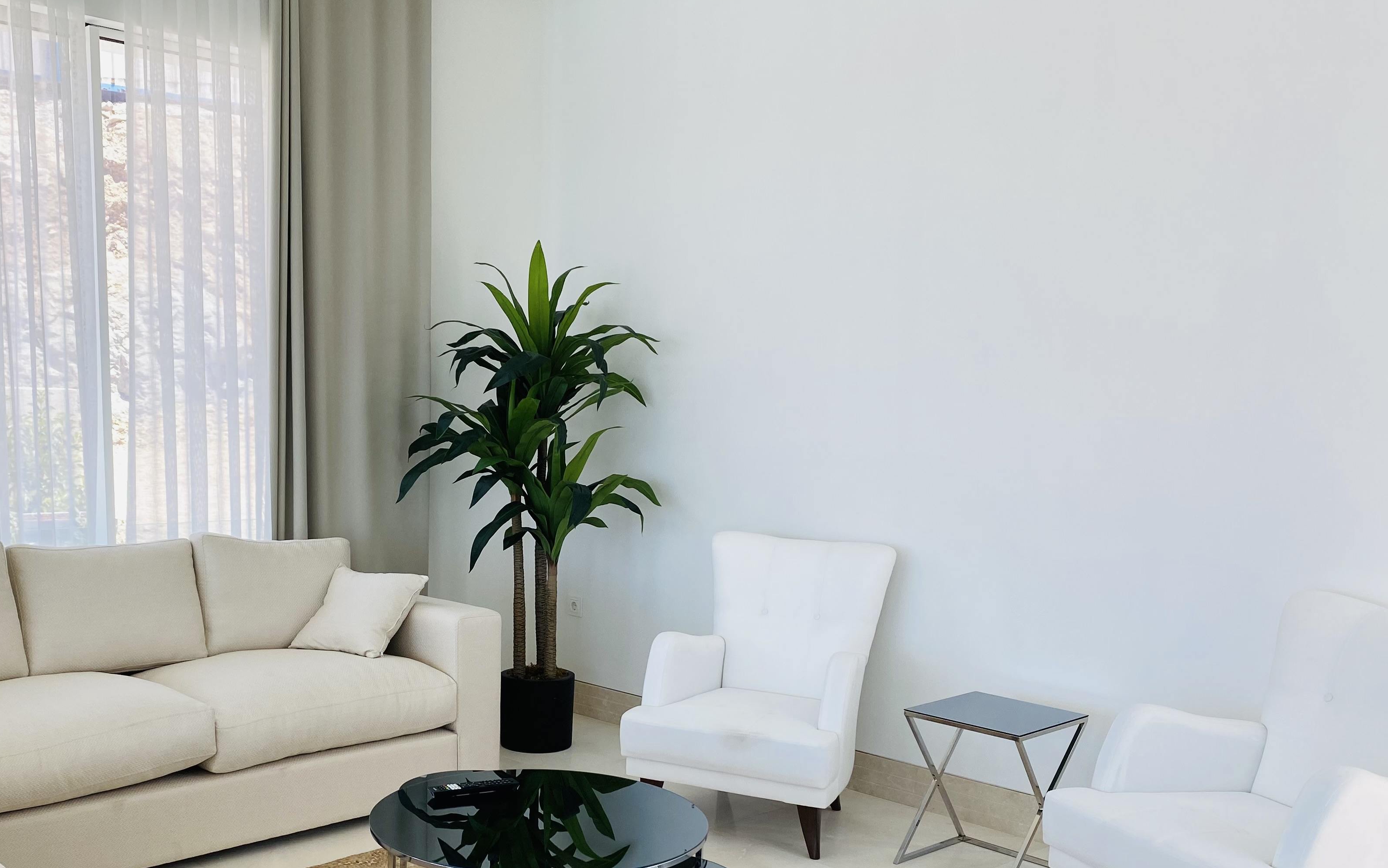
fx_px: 1324
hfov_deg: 55.0
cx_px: 562
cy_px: 641
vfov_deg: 35.5
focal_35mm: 35
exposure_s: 1/195
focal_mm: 4.25
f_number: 1.8
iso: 32
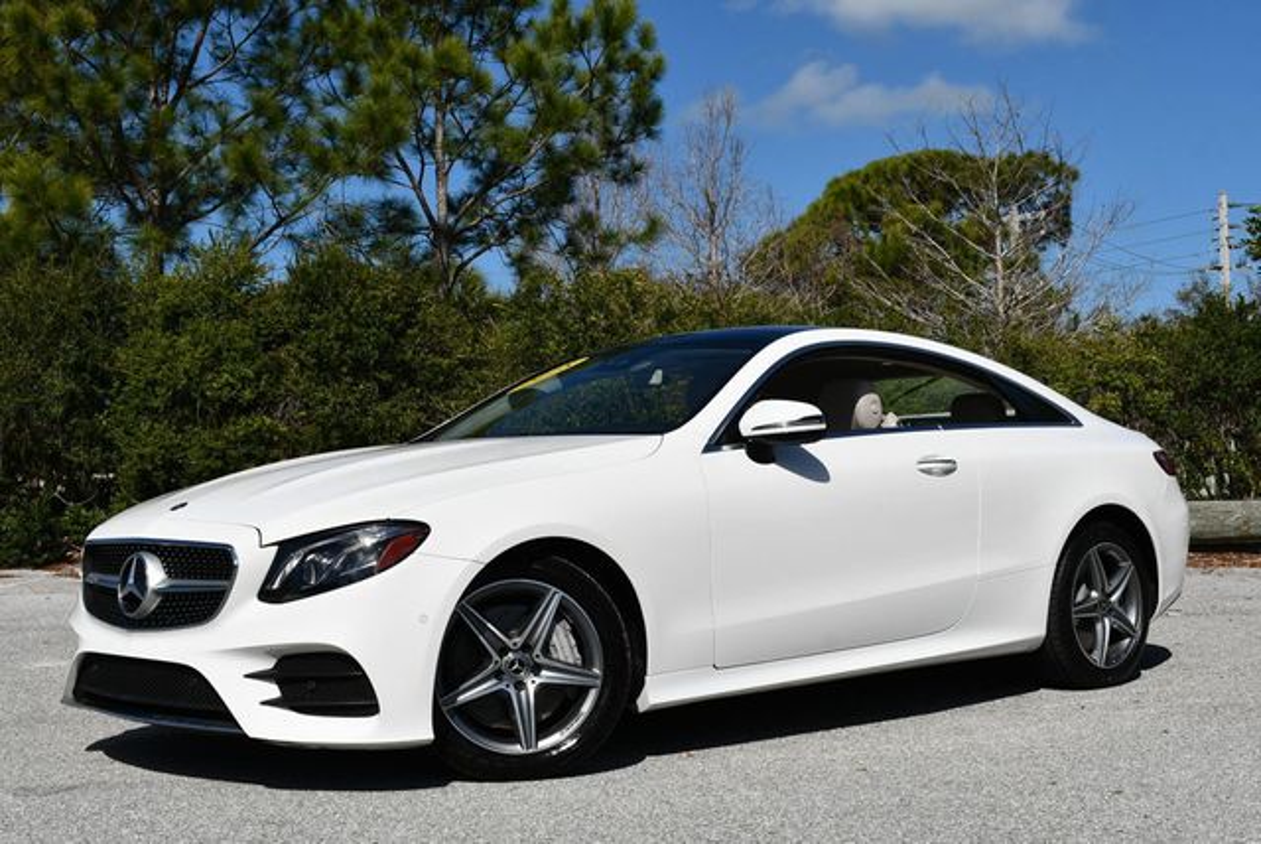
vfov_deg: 26.0
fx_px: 1823
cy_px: 422
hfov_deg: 38.2
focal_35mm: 52
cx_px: 630
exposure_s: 1/400
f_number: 10
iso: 100
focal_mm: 26
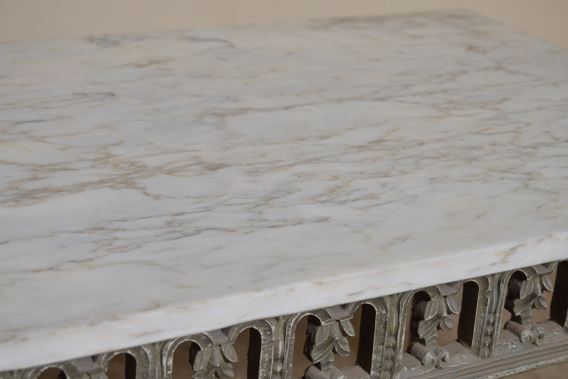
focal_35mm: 76
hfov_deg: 26.7
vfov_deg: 17.9
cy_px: 188
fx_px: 1199
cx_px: 285
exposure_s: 1/80
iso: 400
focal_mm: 50
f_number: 6.3
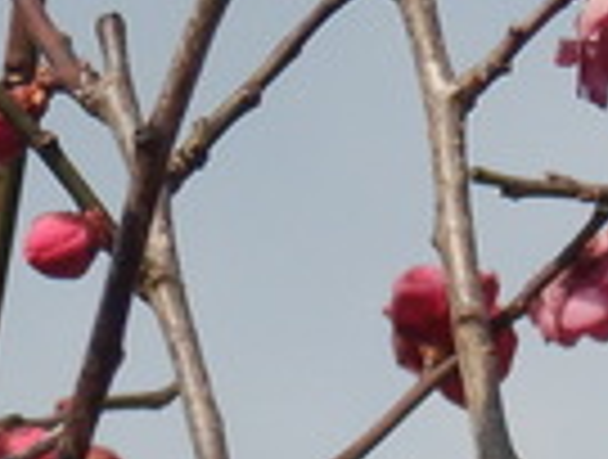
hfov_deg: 2.6
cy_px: 27
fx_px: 13138
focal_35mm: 746
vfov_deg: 2.0
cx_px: -104
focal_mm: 18.1
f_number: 4.8
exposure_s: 1/1000
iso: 125
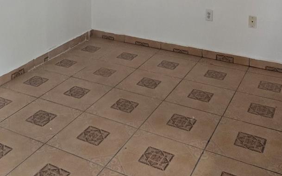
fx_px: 369
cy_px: -34
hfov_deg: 41.5
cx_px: 105
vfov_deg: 24.4
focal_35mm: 48
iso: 800
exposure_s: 1/120
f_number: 1.7
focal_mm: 6.3
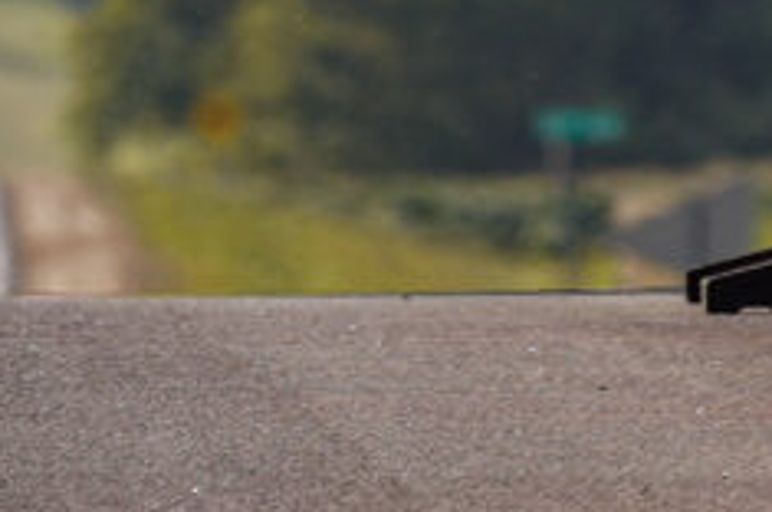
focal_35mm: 873
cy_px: -471
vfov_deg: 1.6
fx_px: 18695
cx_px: -92
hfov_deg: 2.4
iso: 50
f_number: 4.5
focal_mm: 200
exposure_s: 1/320
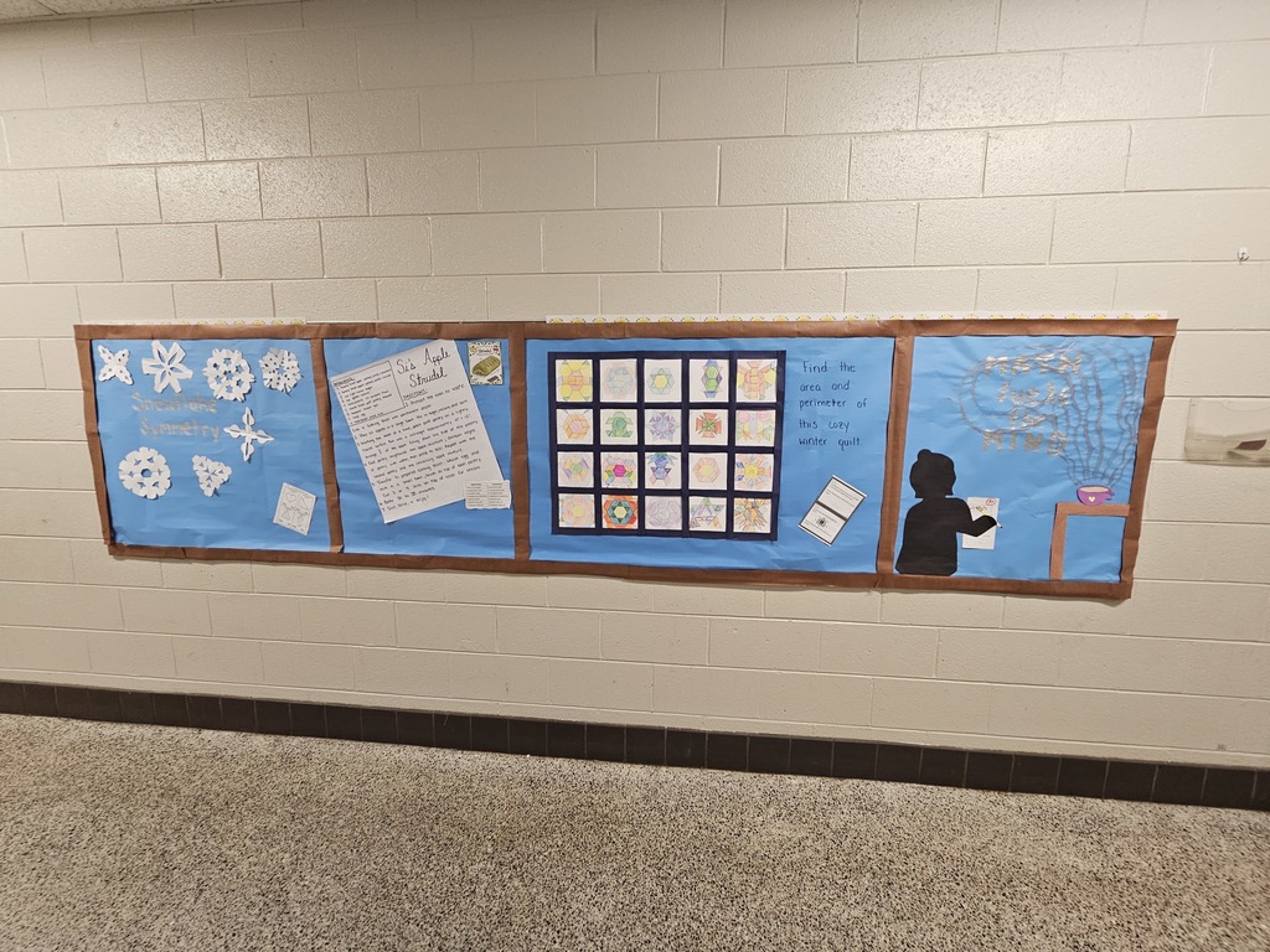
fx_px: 477
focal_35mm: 13
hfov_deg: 106.2
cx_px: 635
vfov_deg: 89.9
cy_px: 476
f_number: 2.2
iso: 200
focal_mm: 2.2
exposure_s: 1/60
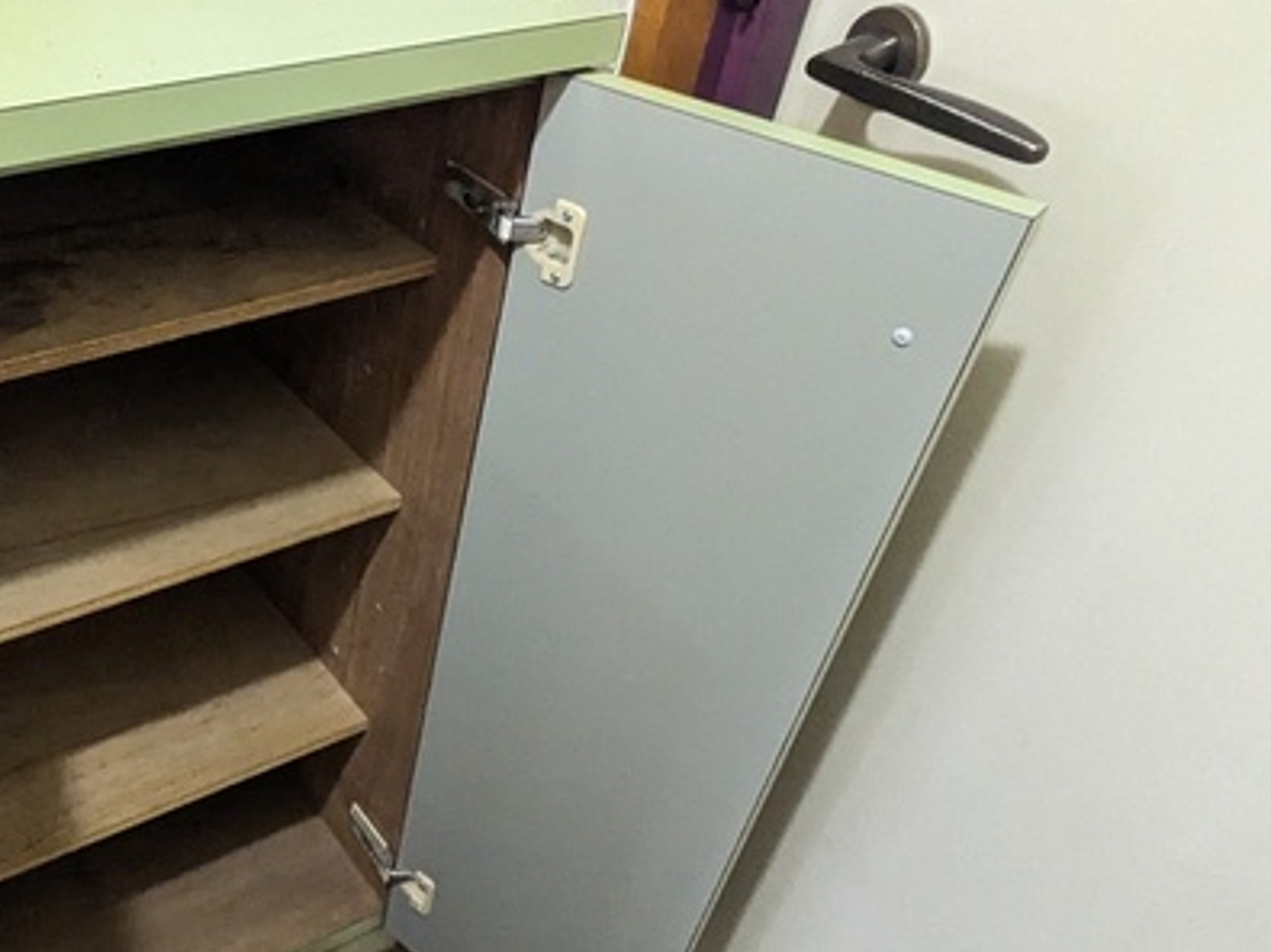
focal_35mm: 34
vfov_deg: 41.8
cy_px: 495
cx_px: 235
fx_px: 1248
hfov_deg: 50.4
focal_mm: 1.83
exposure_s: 1/40
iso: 1535
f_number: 2.2
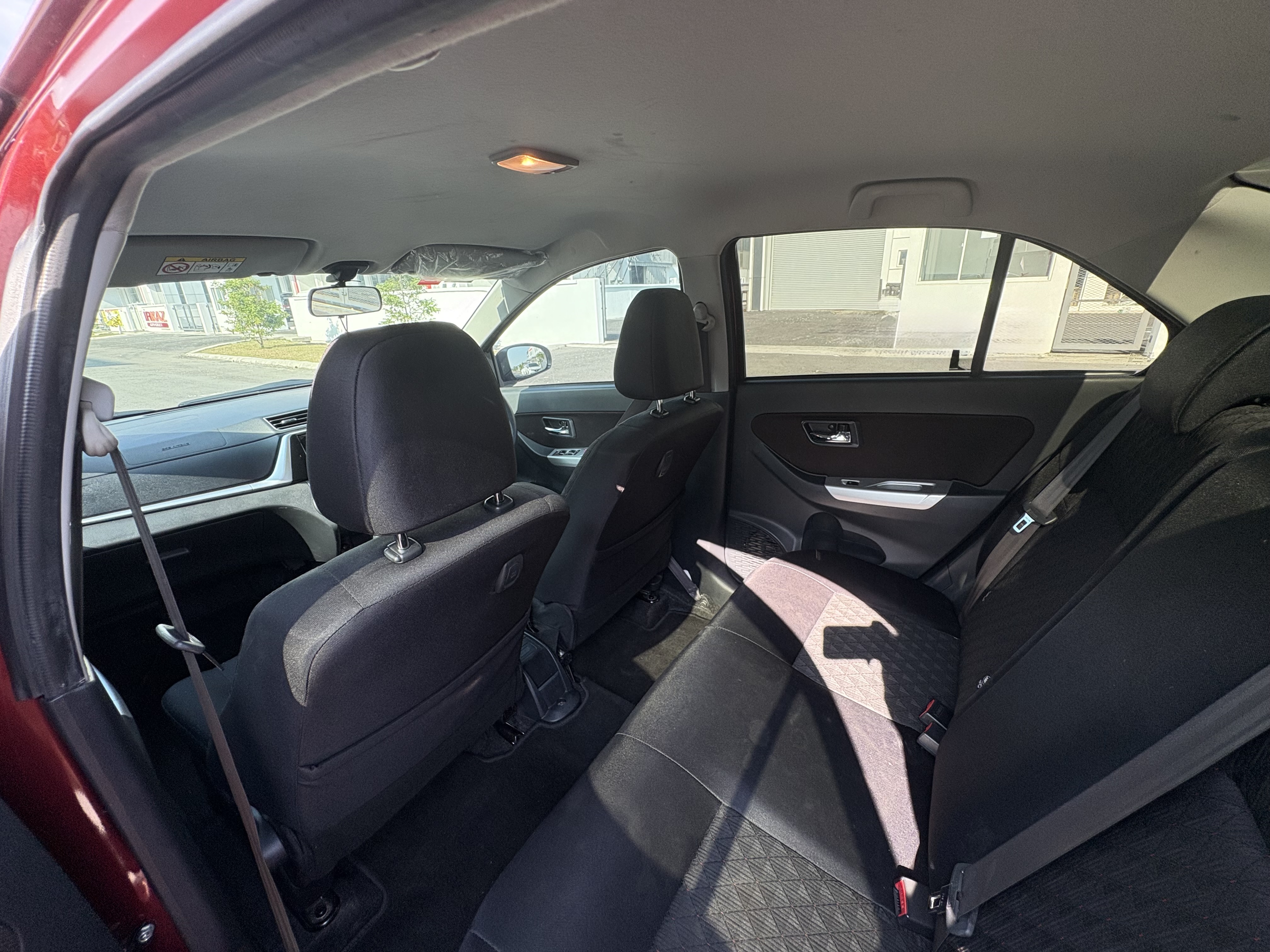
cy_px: 476
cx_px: 635
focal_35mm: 14
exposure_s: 1/104
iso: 125
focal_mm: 2.22
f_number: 2.2
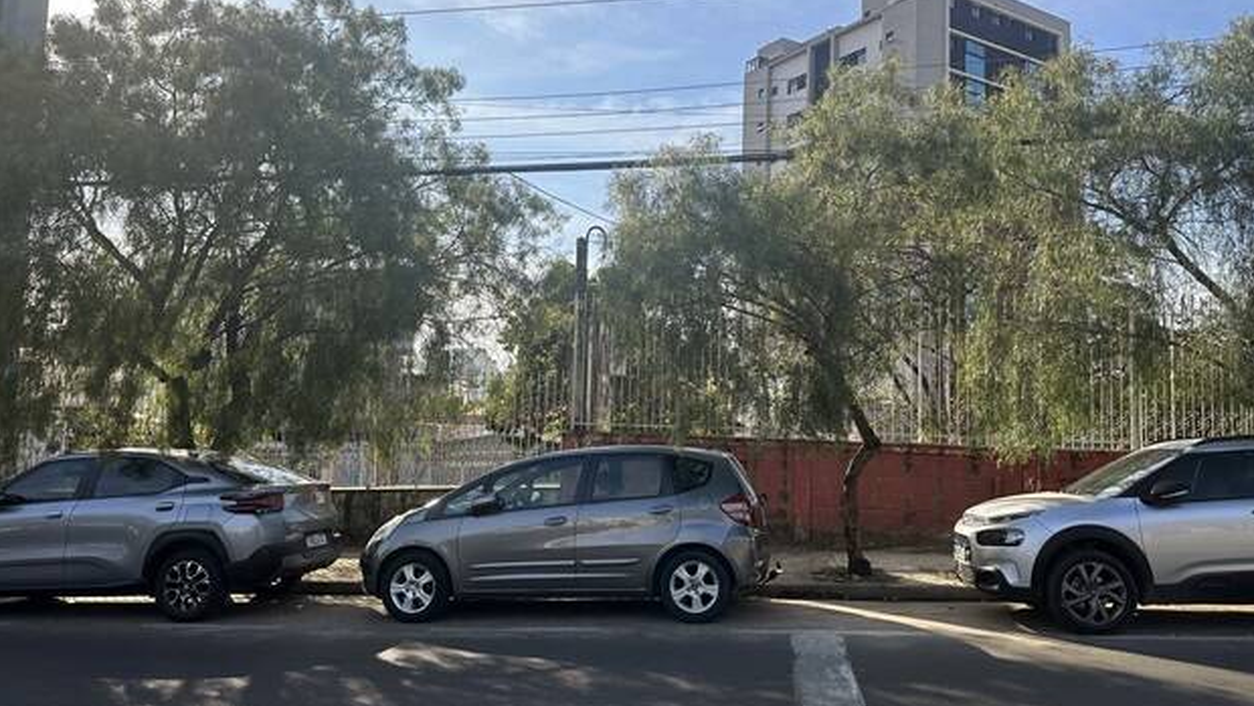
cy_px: 332
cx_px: 641
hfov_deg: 69.8
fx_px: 898
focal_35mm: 27
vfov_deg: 42.9
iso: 80
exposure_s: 1/2410
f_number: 1.78
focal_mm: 6.86
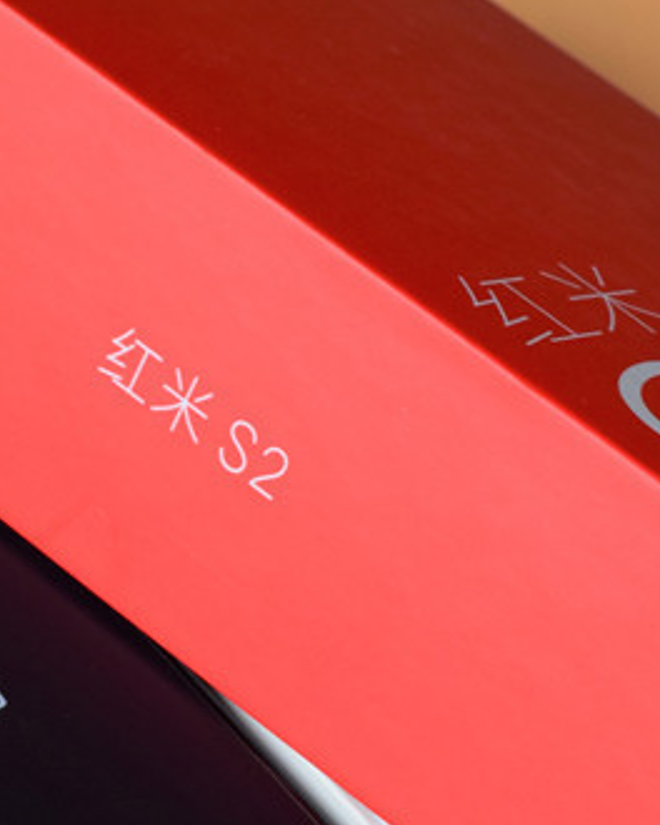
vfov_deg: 9.0
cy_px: 800
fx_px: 5201
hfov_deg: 7.2
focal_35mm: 213
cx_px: 20
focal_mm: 50
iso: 400
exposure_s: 1/80
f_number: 8
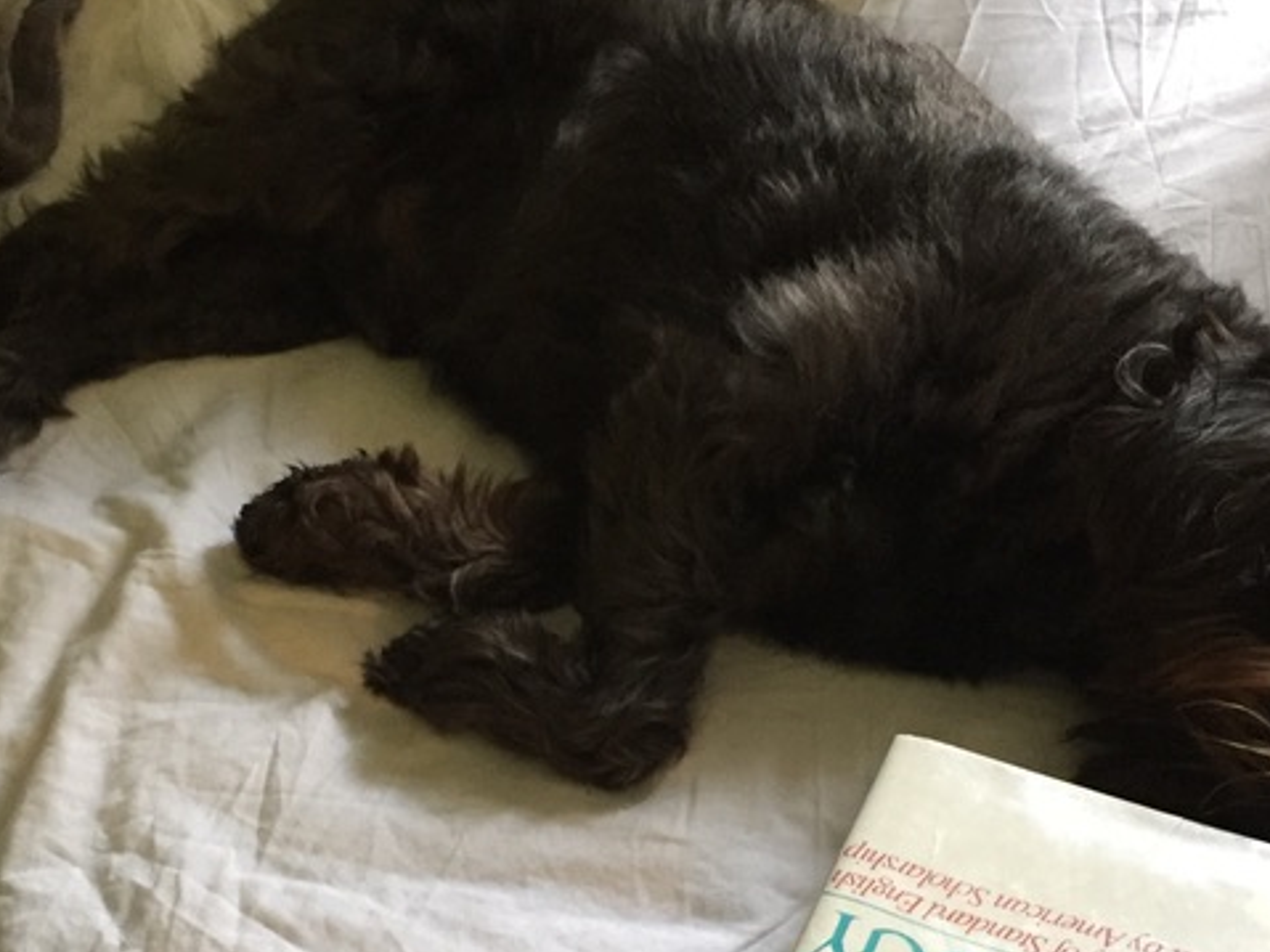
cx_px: 451
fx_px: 2274
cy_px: 803
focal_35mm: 62
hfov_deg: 31.0
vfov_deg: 23.2
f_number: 2.2
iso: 200
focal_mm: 4.15
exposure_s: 1/33
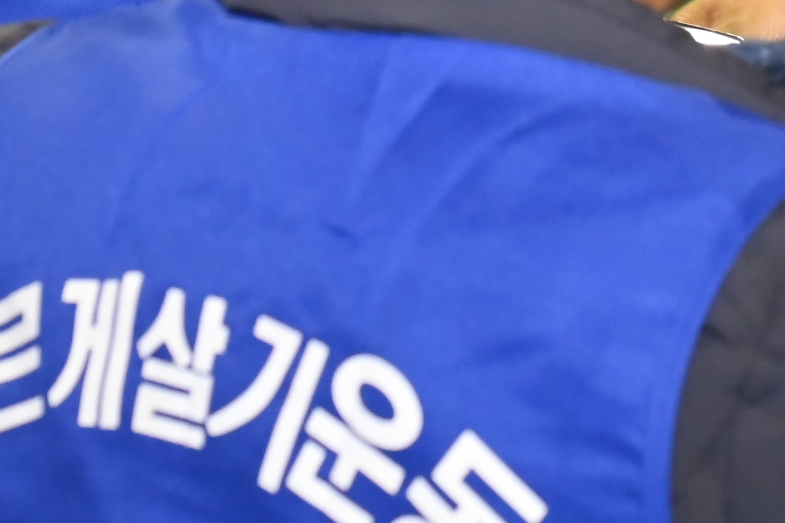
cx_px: 938
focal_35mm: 273
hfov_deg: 7.5
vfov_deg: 5.0
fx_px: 5952
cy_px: -409
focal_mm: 75
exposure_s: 1/250
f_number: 6.3
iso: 4000
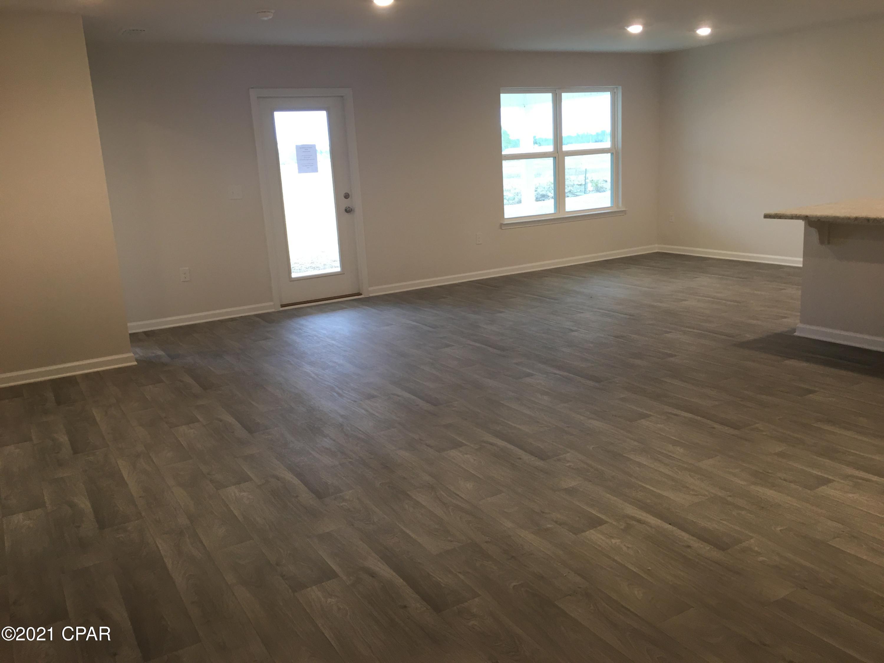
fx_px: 741
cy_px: 332
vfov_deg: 48.2
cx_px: 442
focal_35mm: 29
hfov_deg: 61.7
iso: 32
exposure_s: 1/17
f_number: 2.2
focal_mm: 4.15
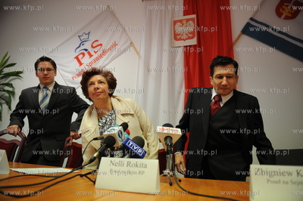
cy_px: 100
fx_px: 202
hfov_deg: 73.8
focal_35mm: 24
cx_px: 152
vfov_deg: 53.1
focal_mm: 24
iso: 1600
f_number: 2.8
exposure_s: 1/250
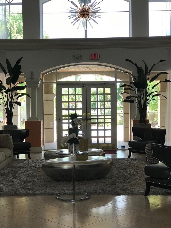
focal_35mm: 62
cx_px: 79
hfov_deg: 23.6
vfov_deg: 31.2
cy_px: 122
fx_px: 408
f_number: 2.8
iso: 25
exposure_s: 1/120
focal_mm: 6.6
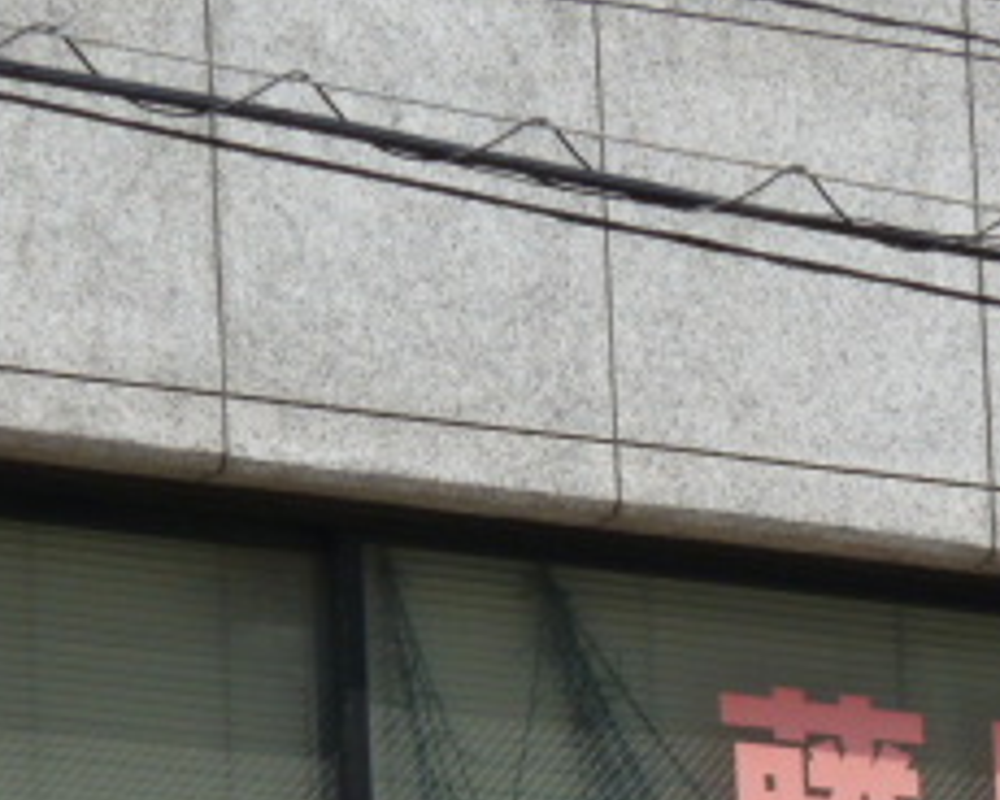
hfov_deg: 4.5
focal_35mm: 430
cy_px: 857
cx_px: 857
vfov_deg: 3.6
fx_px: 12726
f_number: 4.5
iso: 100
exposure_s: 1/500
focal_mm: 25.9
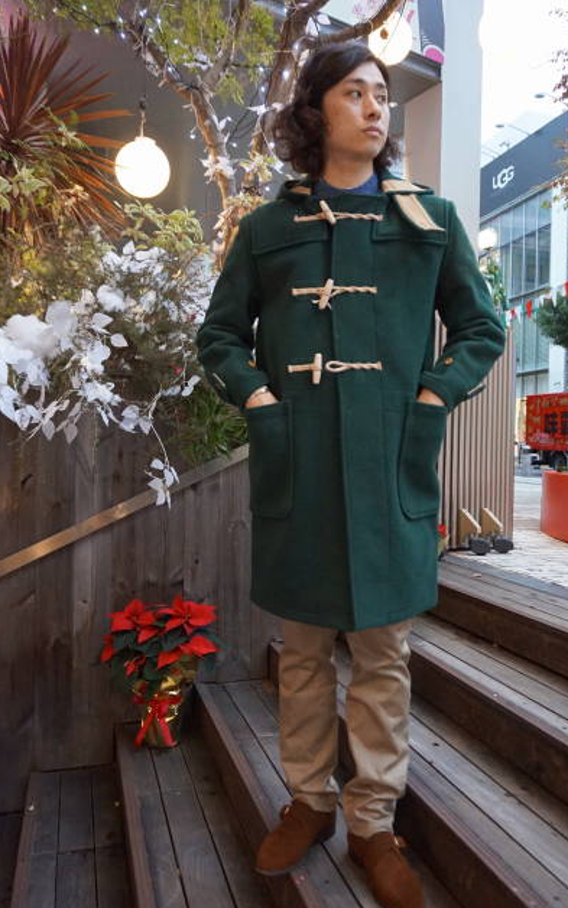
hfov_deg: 44.5
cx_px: 292
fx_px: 694
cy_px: 450
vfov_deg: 66.5
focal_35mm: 28
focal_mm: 18
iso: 3200
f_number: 4
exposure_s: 1/160
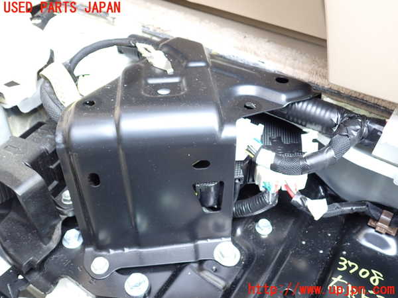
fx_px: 345
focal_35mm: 30
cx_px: 199
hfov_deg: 60.0
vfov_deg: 46.8
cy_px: 149
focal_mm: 5.4
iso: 200
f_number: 2.3
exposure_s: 1/100
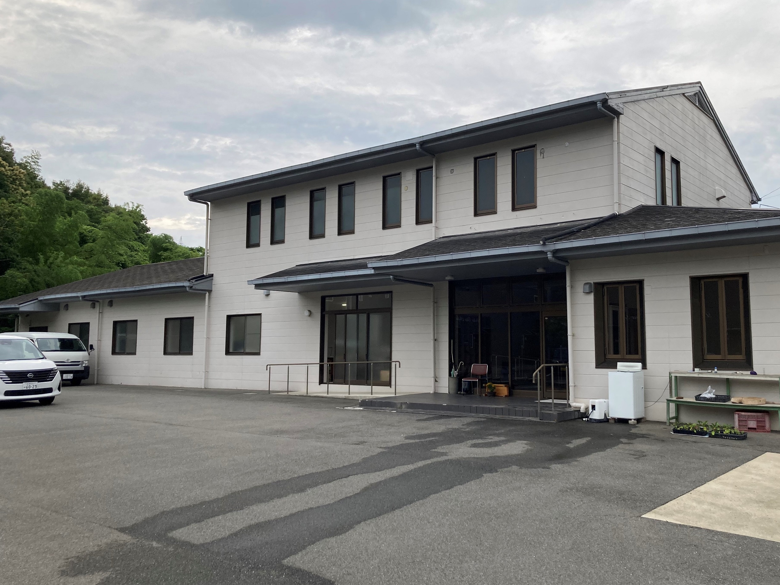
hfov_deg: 63.4
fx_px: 631
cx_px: 390
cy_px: 292
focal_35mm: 28
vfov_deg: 49.8
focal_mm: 3.99
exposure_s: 1/941
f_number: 1.8
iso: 20
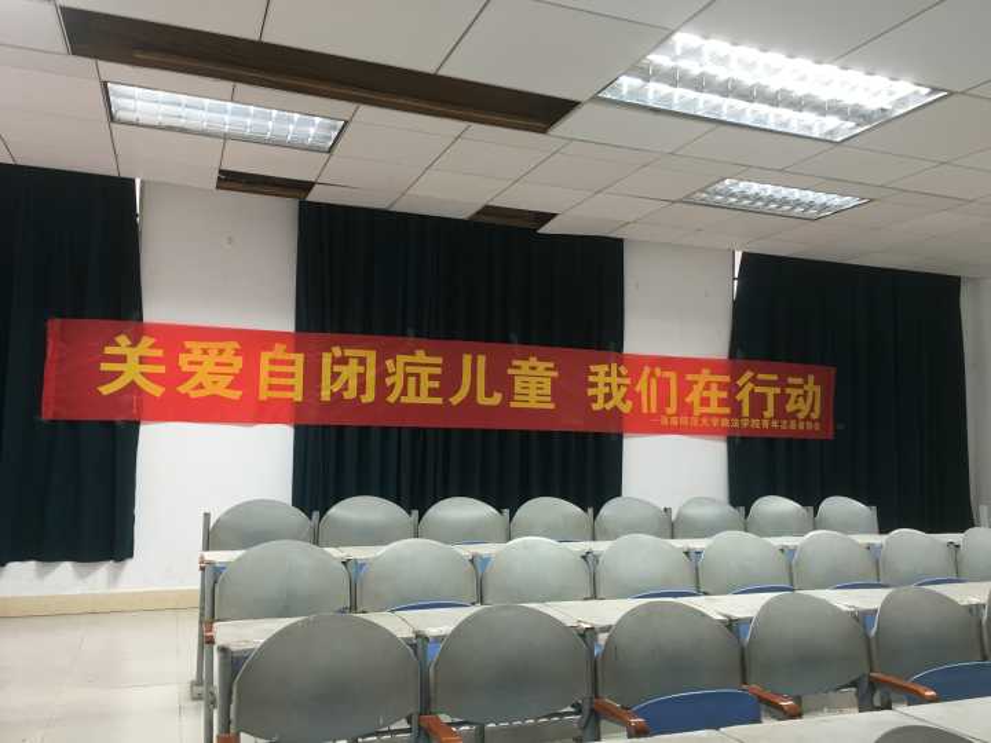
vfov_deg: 48.2
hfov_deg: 61.7
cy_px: 372
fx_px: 830
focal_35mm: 29
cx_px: 496
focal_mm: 4.15
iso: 125
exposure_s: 1/33
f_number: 2.2
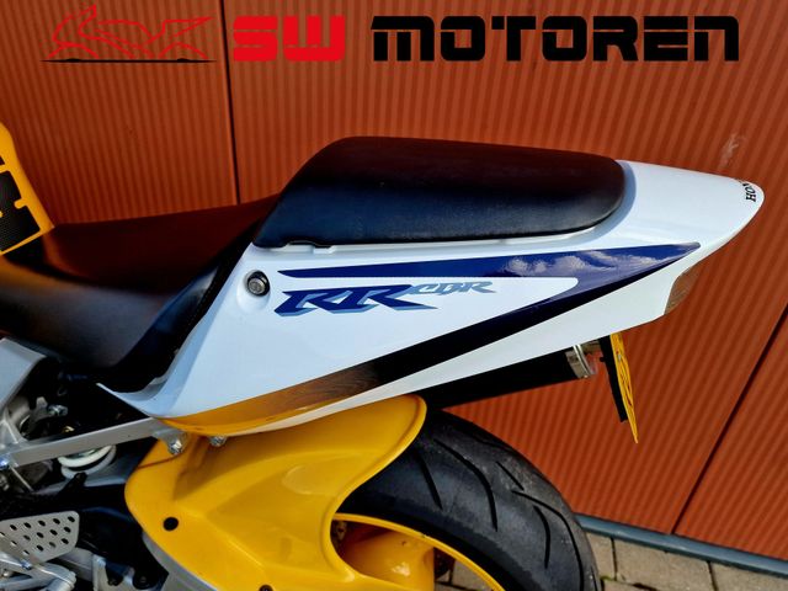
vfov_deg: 58.9
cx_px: 394
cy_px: 296
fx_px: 524
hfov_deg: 73.9
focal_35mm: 23
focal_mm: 6.4
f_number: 1.8
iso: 50
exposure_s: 1/303
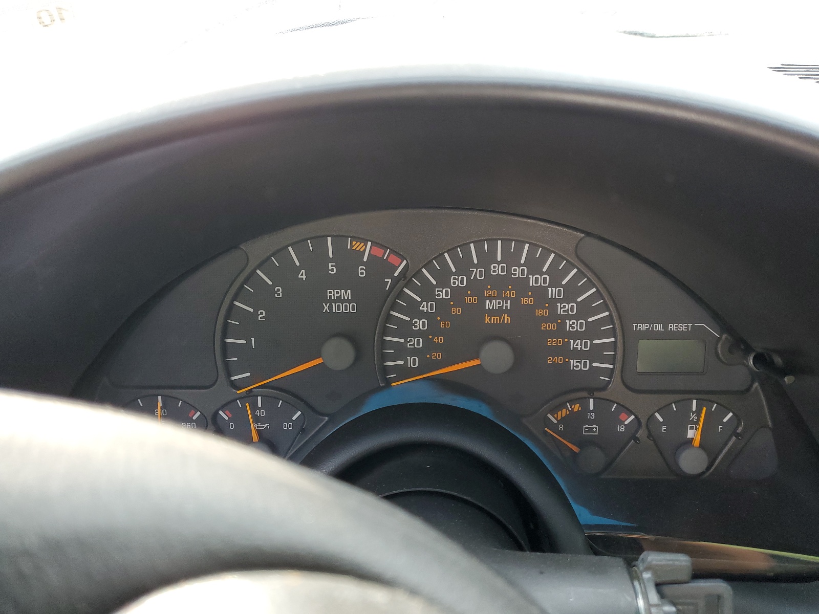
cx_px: 410
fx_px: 615
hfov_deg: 67.3
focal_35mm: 26
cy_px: 307
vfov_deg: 53.1
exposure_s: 1/120
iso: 86
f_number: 1.5
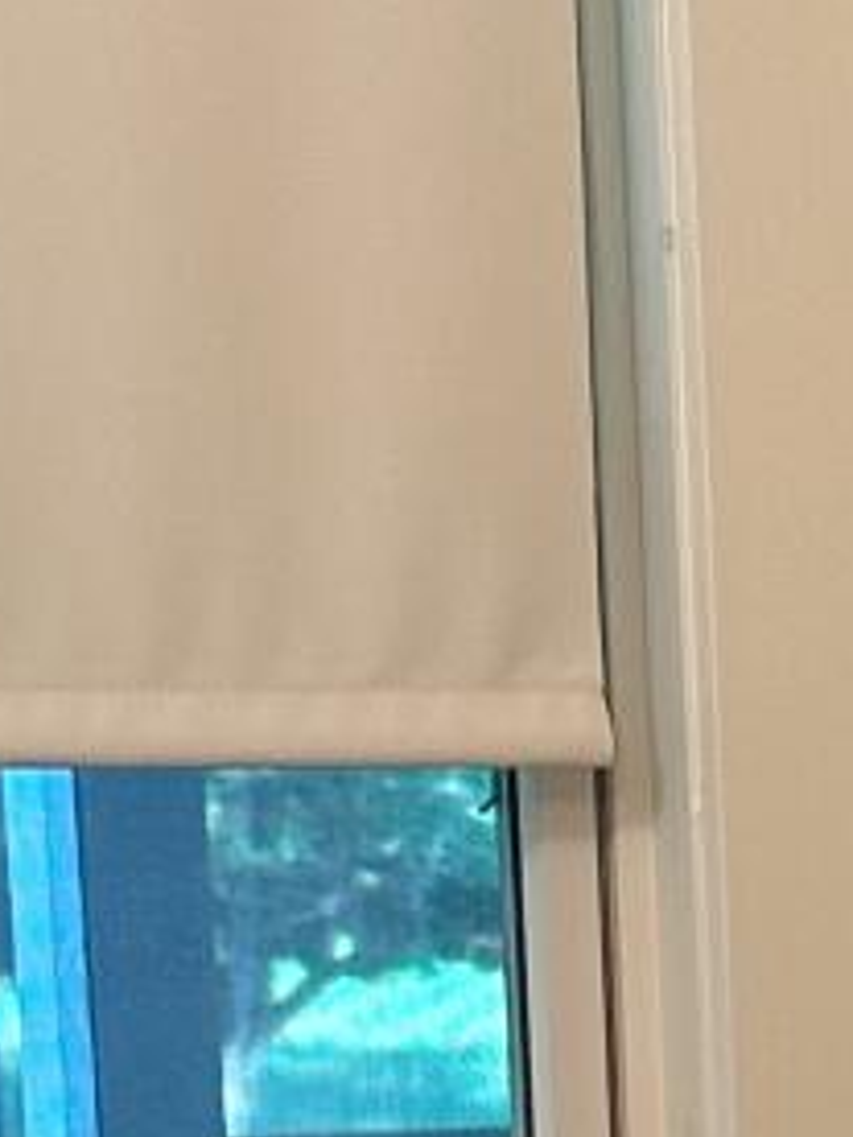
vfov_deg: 10.9
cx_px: 1644
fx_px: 5717
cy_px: 1701
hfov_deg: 8.2
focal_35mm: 174
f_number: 1.78
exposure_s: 1/120
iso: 160
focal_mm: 6.86
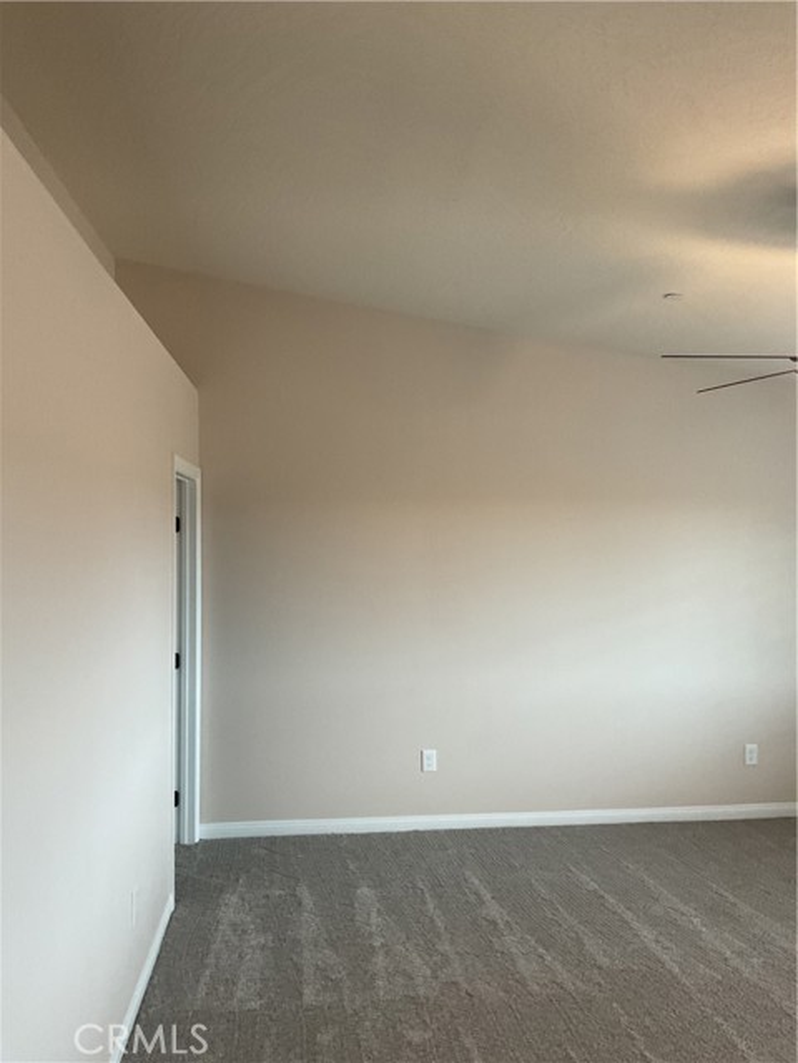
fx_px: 891
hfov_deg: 48.2
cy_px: 532
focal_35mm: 29
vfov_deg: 61.7
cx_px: 399
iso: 100
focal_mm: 3
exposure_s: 1/60
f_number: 1.8
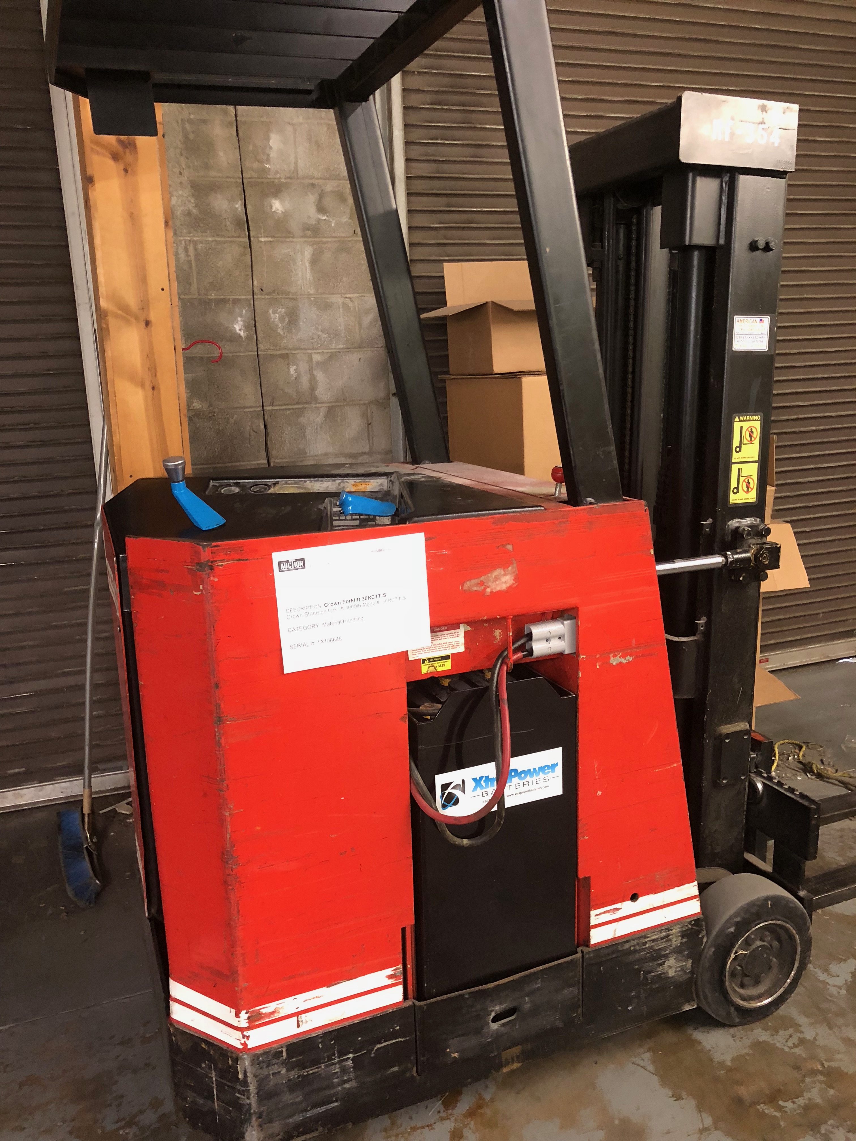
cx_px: 428
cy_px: 570
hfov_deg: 49.7
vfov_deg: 63.4
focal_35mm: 28
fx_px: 923
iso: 100
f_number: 1.8
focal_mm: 4
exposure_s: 1/6
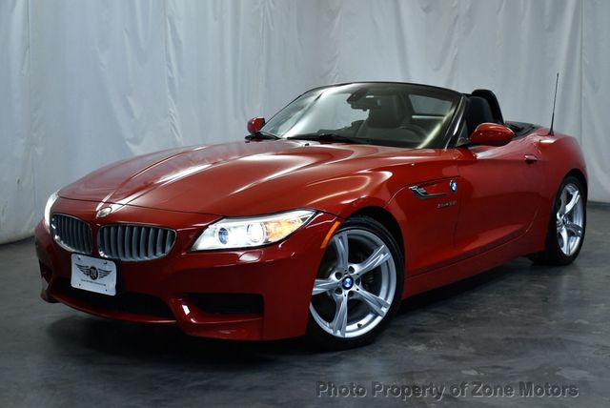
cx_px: 305
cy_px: 204
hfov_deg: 36.8
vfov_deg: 25.1
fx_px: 916
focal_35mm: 54
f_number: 4
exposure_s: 1/160
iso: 800
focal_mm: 27
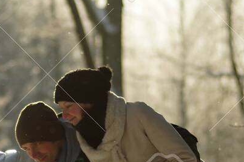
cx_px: 47
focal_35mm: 323
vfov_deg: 4.3
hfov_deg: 6.4
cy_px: 160
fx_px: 2189
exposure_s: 1/800
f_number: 2.8
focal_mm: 100
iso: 160
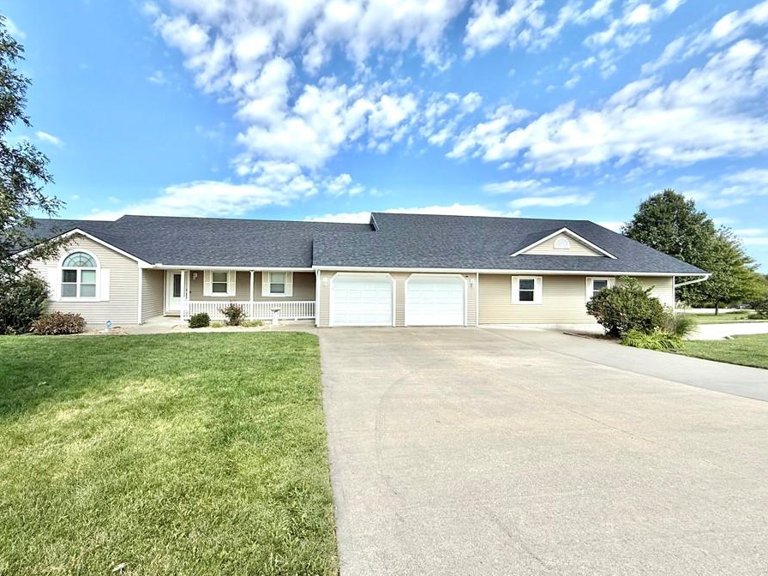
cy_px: 276
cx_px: 364
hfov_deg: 94.4
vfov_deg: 78.1
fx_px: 355
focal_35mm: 16
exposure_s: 1/2024
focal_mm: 2.22
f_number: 2.2
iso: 50
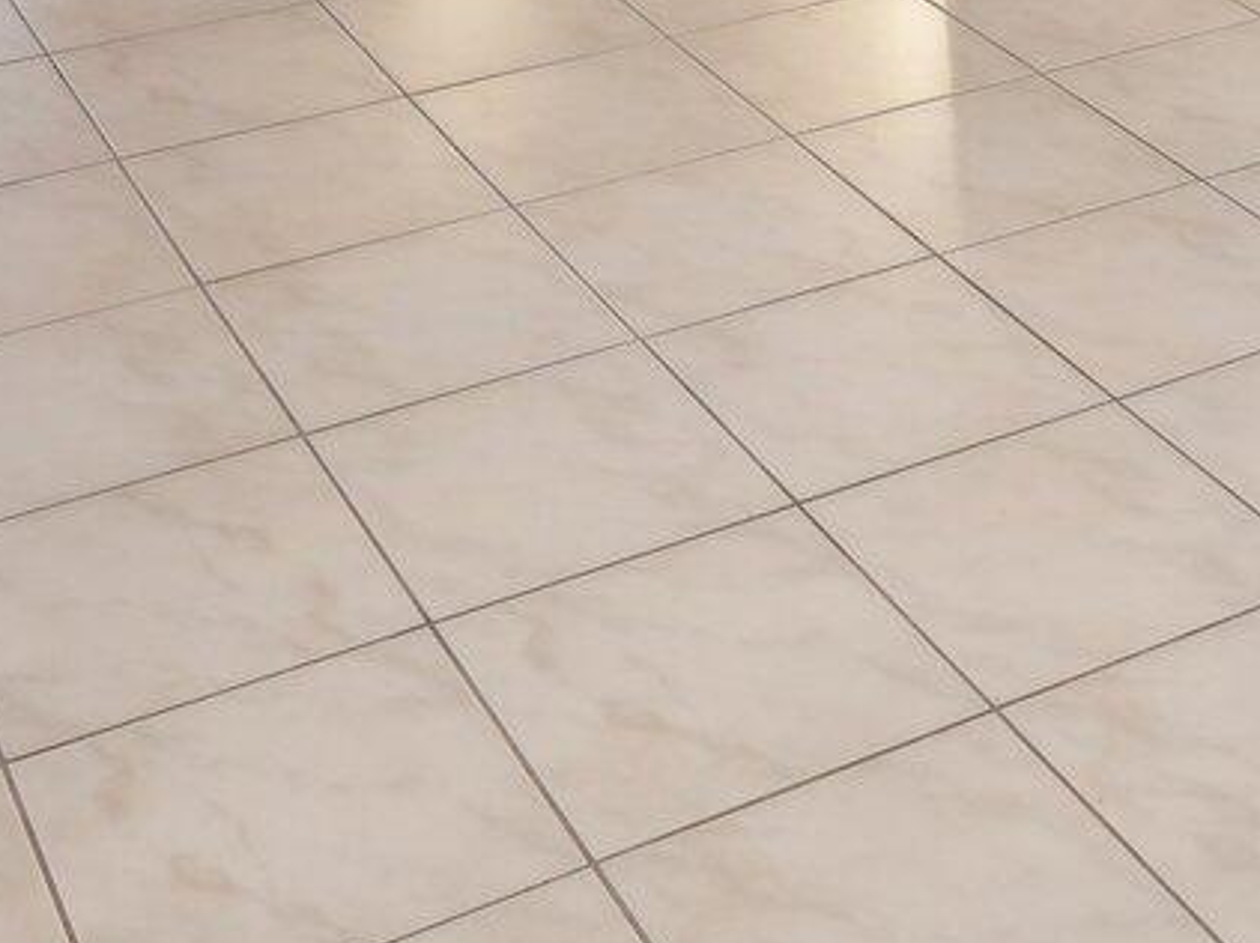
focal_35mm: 70
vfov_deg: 15.7
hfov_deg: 27.2
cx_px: 1030
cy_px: -1043
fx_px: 2547
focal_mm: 10
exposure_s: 1/15
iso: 1000
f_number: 8
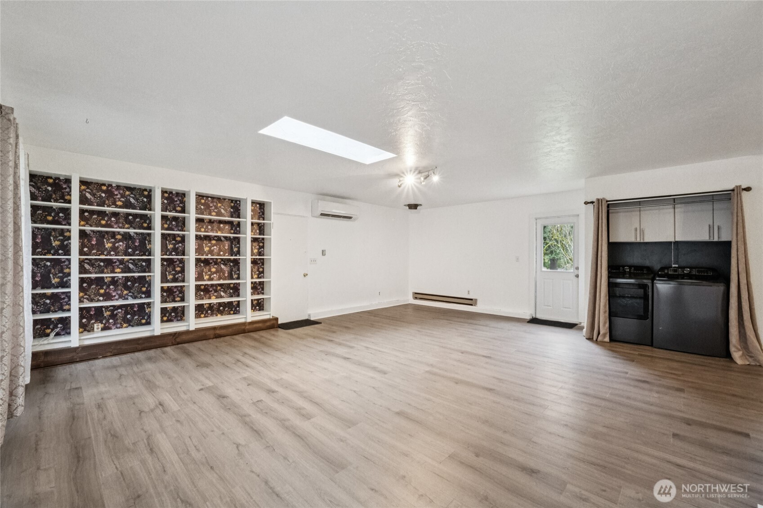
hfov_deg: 100.4
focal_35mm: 15
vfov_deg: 77.3
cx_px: 382
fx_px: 318
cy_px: 254
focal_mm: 10
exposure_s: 1/30
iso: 4000
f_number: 9
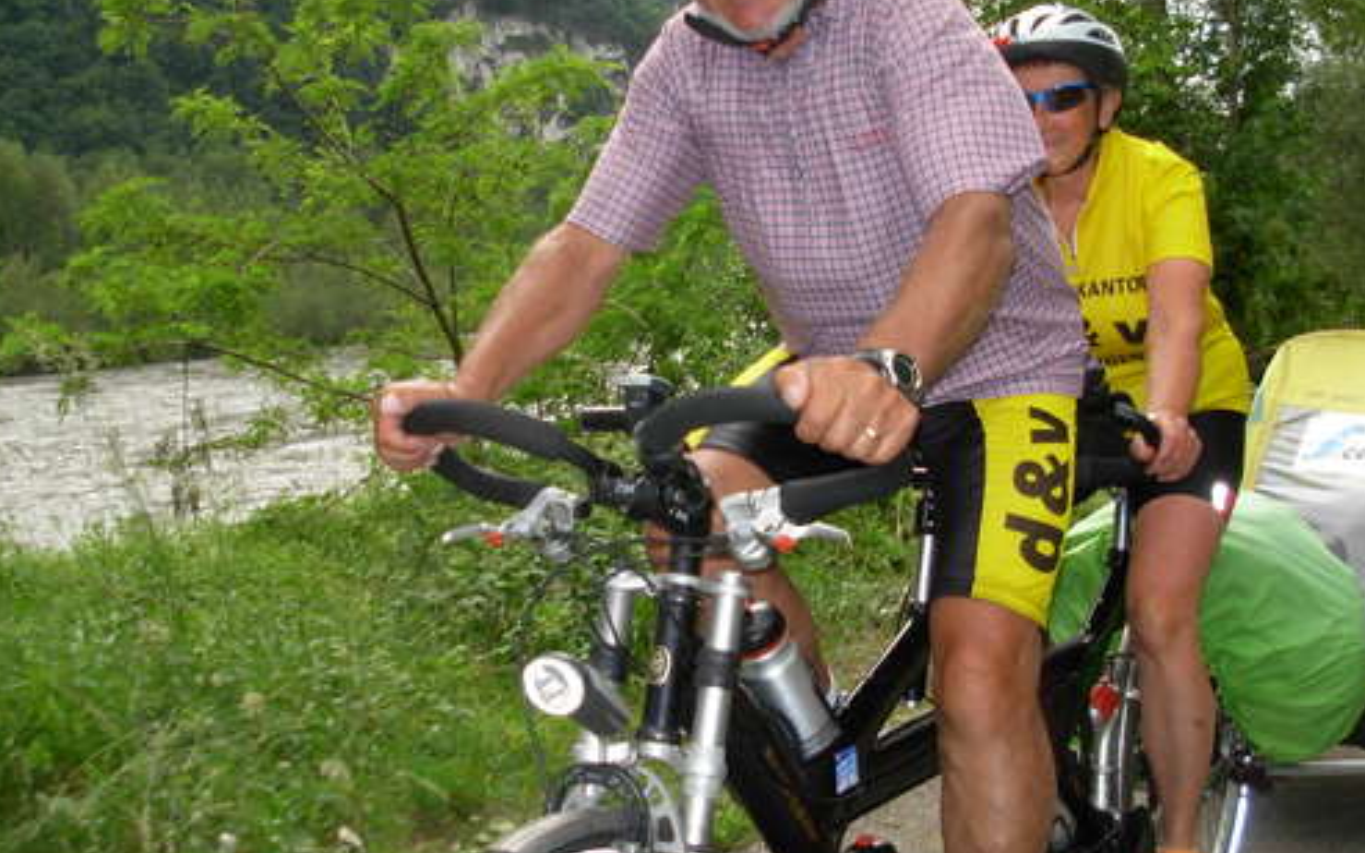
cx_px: 623
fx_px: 1823
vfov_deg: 26.3
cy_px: 402
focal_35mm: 49
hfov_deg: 41.0
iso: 79
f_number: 2.9
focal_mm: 6.3
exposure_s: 1/483
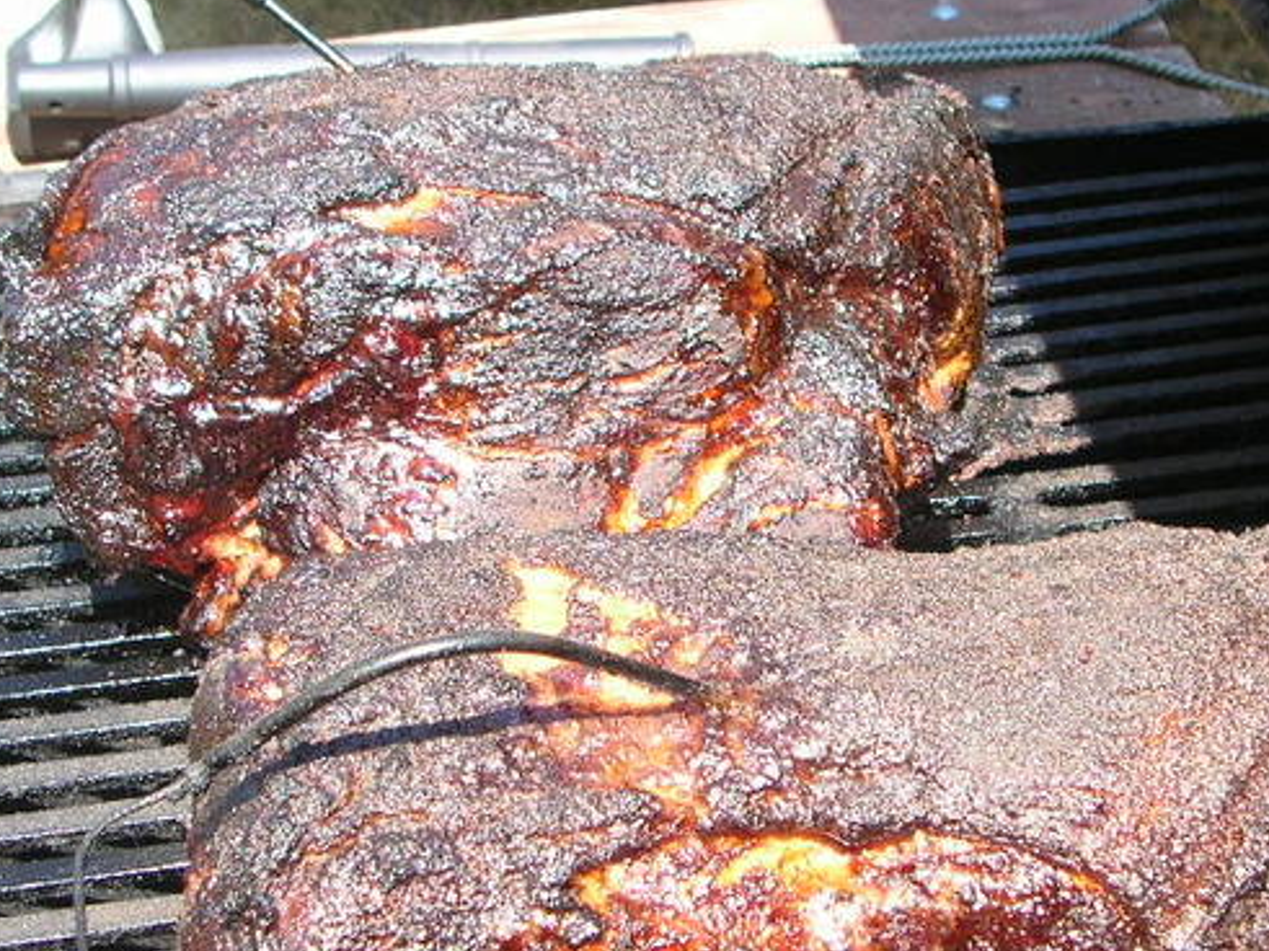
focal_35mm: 77
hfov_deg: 25.2
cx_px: 874
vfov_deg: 19.1
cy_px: 603
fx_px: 2822
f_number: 3
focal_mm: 7.1
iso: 50
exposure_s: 1/156
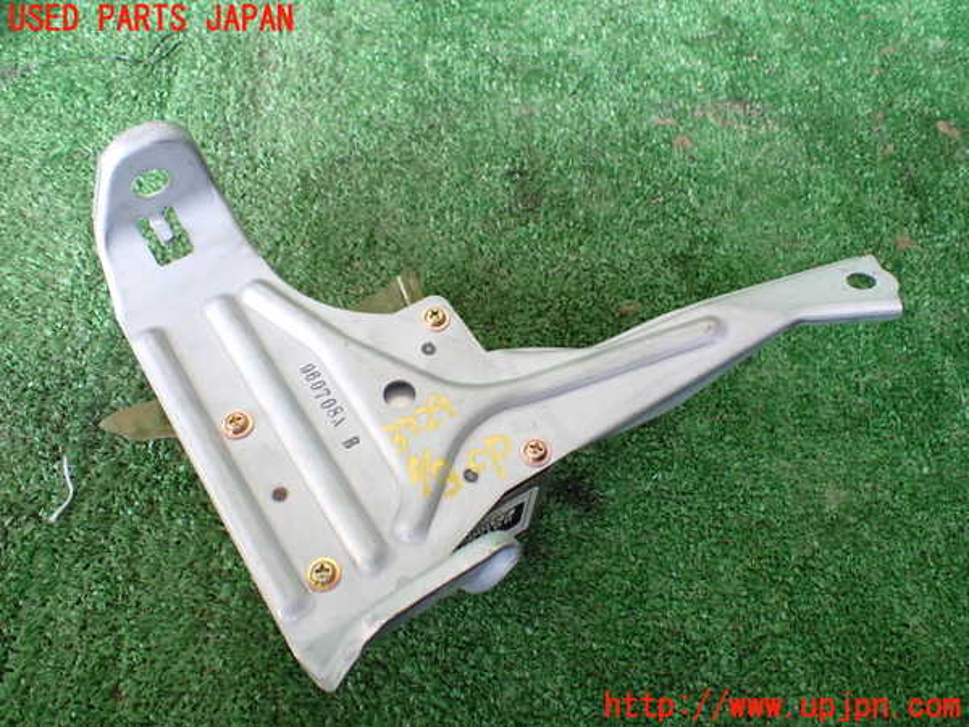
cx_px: 484
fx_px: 840
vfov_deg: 46.8
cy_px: 364
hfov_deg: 60.0
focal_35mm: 30
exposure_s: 1/125
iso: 400
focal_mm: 5.4
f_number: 2.3
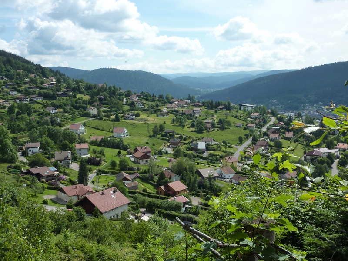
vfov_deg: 36.0
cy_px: 130
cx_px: 174
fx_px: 402
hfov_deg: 46.8
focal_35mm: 40
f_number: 5
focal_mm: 6.5
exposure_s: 1/500
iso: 125
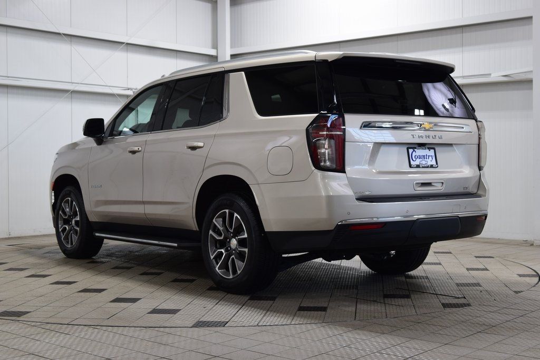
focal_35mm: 52
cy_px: 180
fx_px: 788
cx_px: 270
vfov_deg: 25.8
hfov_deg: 37.8
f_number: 6.3
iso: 400
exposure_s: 1/20
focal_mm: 35
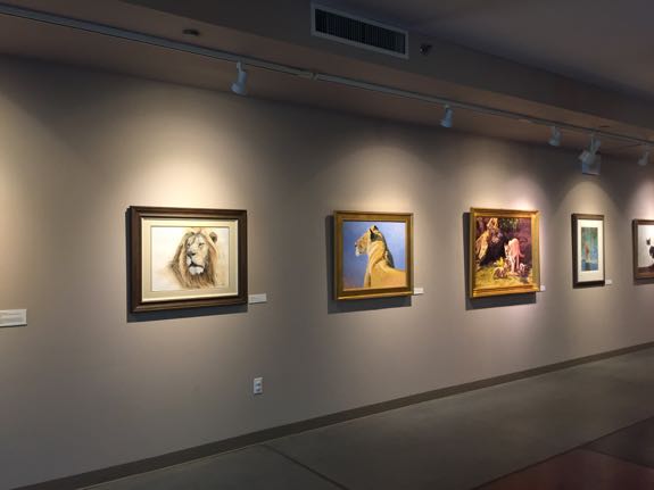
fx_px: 548
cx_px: 327
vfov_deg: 48.2
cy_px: 245
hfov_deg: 61.7
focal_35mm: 29
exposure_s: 1/30
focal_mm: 4.15
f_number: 2.2
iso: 100
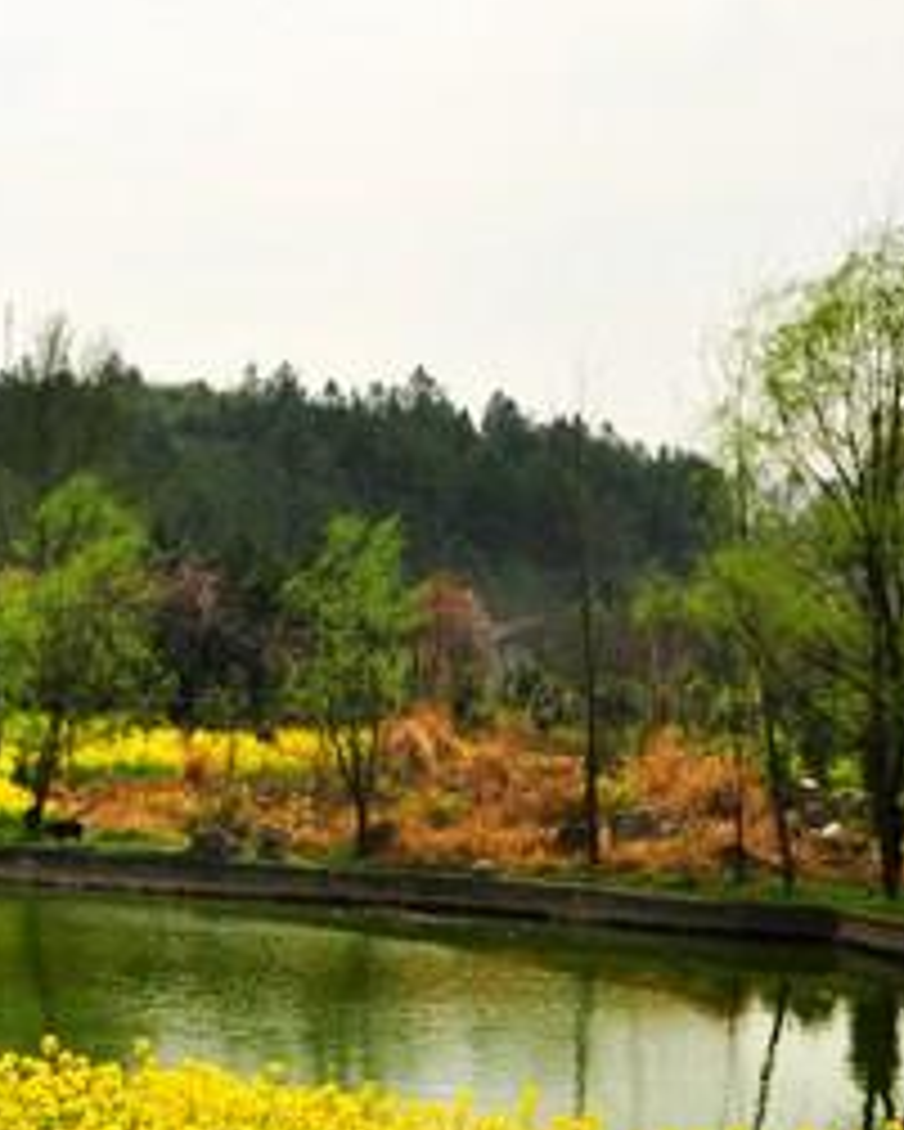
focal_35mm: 74
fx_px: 2473
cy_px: 718
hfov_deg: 19.2
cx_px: -265
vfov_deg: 25.6
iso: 200
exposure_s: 1/400
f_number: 10
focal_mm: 22
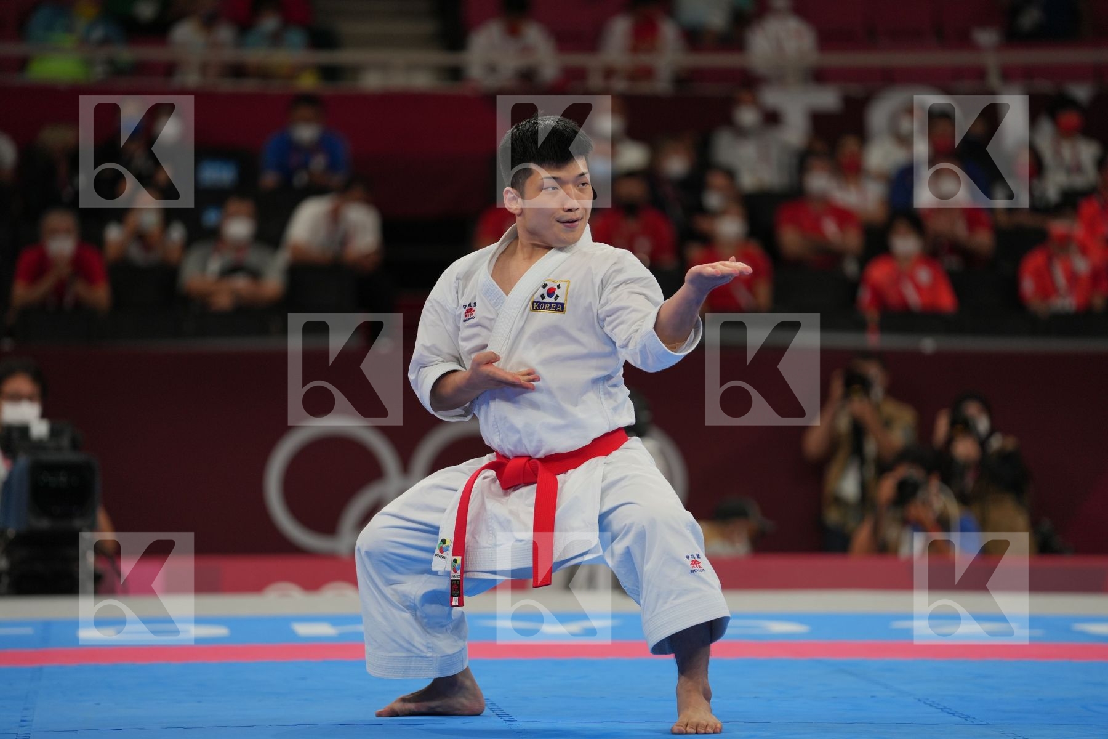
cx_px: 554
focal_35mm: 192
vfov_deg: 7.2
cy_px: 370
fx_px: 5909
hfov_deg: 10.7
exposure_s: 1/1000
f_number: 2.8
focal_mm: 192
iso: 500
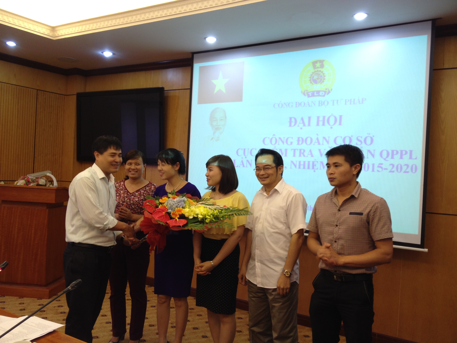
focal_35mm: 35
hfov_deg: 52.6
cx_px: 228
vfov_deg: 40.7
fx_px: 462
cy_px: 172
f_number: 2.4
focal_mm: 4.28
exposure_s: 1/20
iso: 64
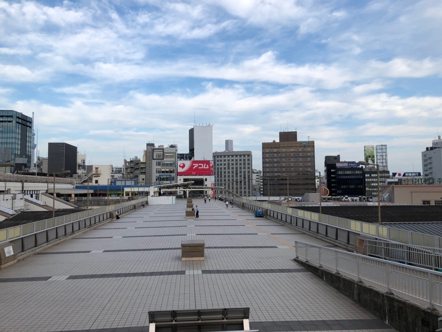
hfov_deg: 63.4
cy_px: 166
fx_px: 358
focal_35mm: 28
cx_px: 221
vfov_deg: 49.7
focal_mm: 3.99
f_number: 1.8
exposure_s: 1/813
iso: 20
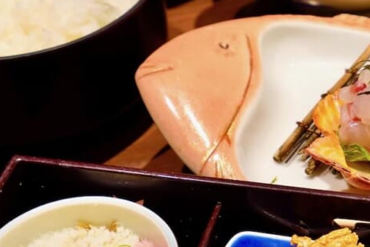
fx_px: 1172
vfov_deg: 12.0
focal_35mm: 114
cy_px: 122
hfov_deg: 17.7
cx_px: 333
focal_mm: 34.7
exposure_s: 1/25
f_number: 4.5
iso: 320
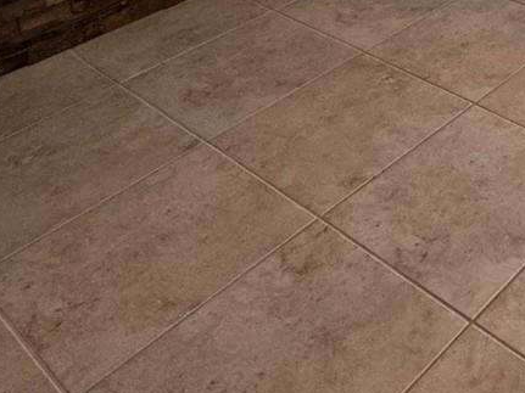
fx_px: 788
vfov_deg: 20.7
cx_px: 646
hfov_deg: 30.6
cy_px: -292
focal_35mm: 52
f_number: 2.2
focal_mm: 2.22
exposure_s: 1/60
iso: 200
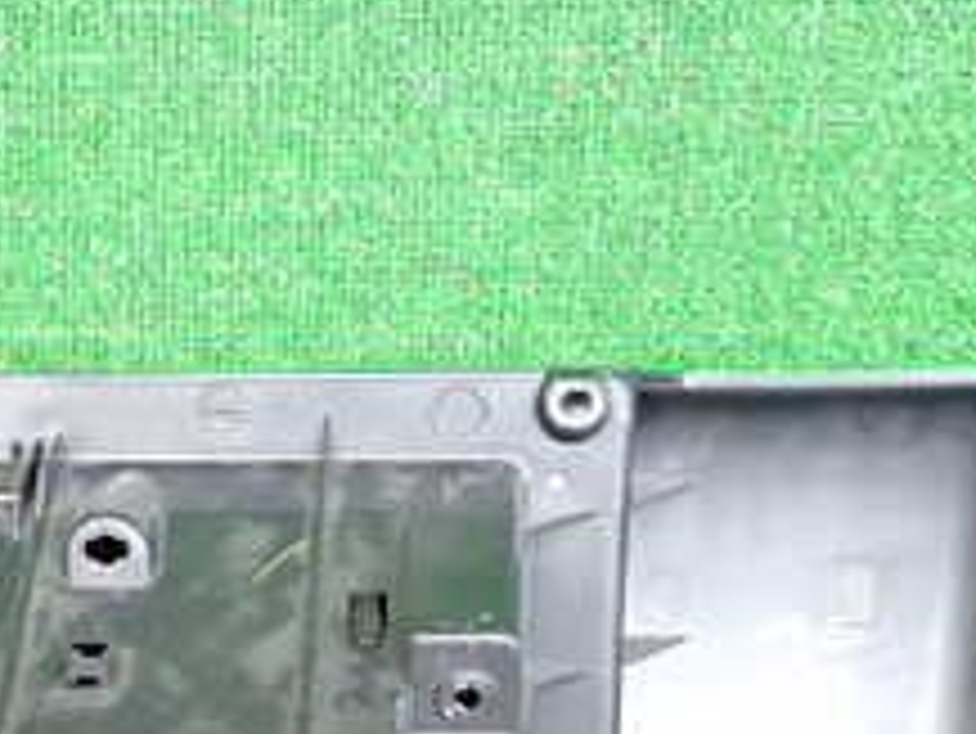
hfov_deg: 27.7
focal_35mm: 69
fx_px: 1947
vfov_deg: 20.5
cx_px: 234
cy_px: 761
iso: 640
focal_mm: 4.5
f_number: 2
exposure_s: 1/100
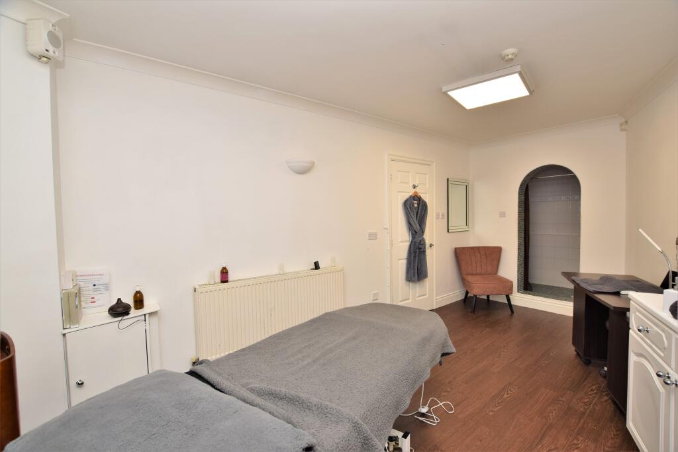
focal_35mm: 15
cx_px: 339
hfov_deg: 100.4
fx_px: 283
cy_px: 226
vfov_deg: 77.3
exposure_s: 1/60
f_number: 5.6
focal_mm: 10
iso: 400
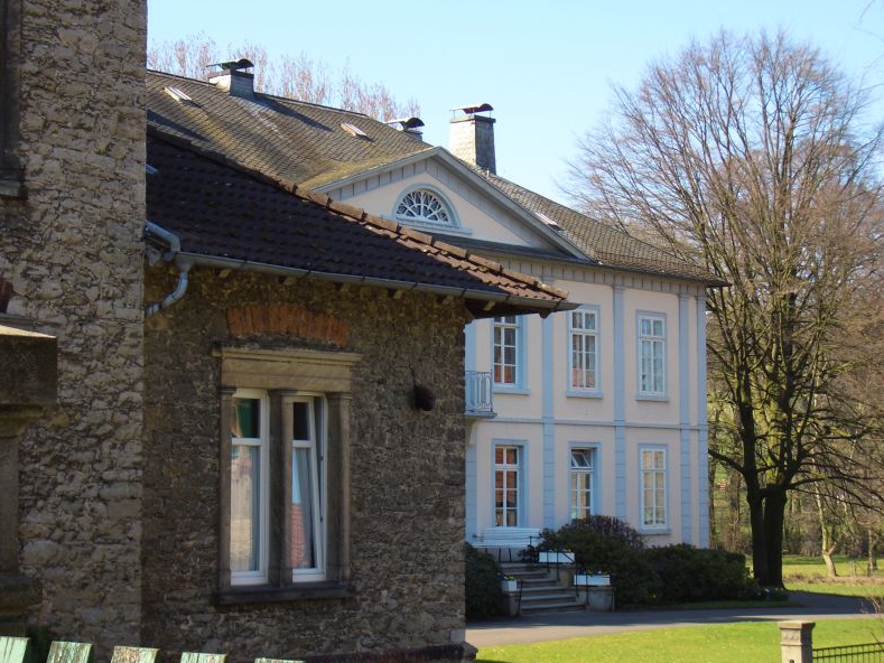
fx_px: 1916
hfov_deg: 26.0
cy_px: 332
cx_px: 441
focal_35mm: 75
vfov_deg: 19.6
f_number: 3.9
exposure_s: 1/200
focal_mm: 12.2
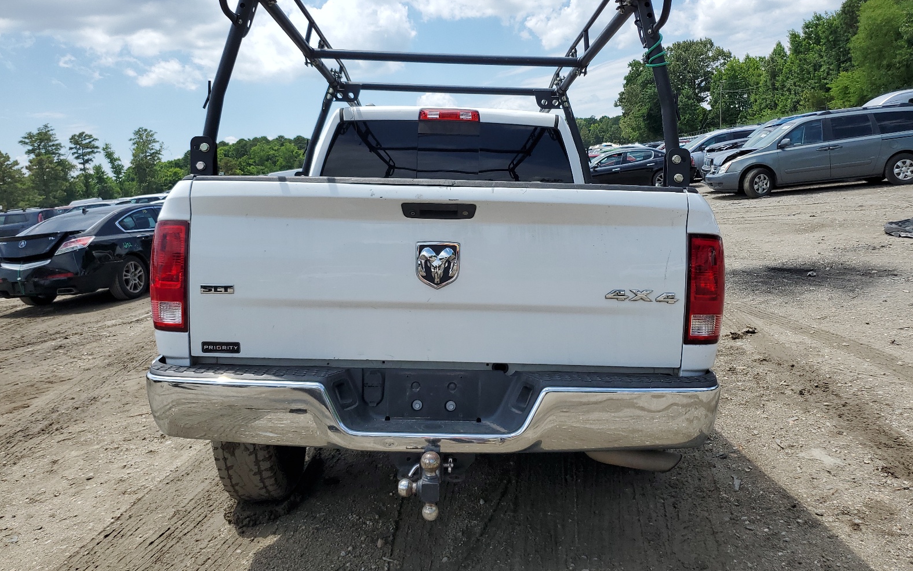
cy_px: 240
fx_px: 697
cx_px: 454
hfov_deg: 66.5
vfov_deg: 44.4
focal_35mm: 28
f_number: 1.5
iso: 50
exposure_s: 1/3333
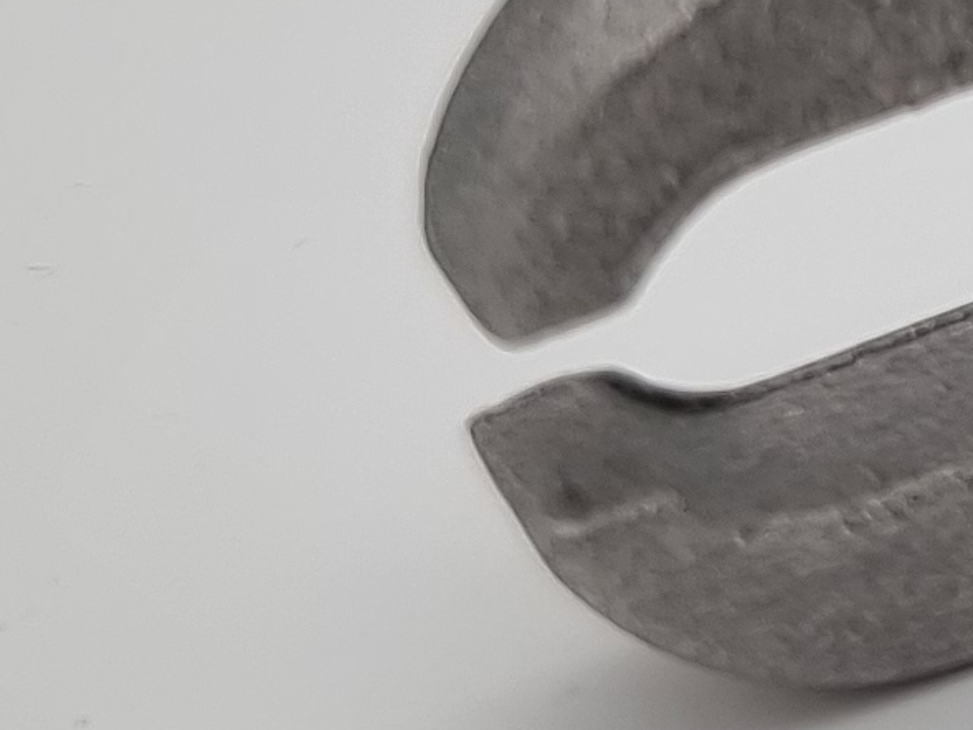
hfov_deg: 10.5
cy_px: -420
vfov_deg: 8.9
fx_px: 4583
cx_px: 2304
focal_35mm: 163
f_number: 1.8
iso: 50
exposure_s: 1/231
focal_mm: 6.7
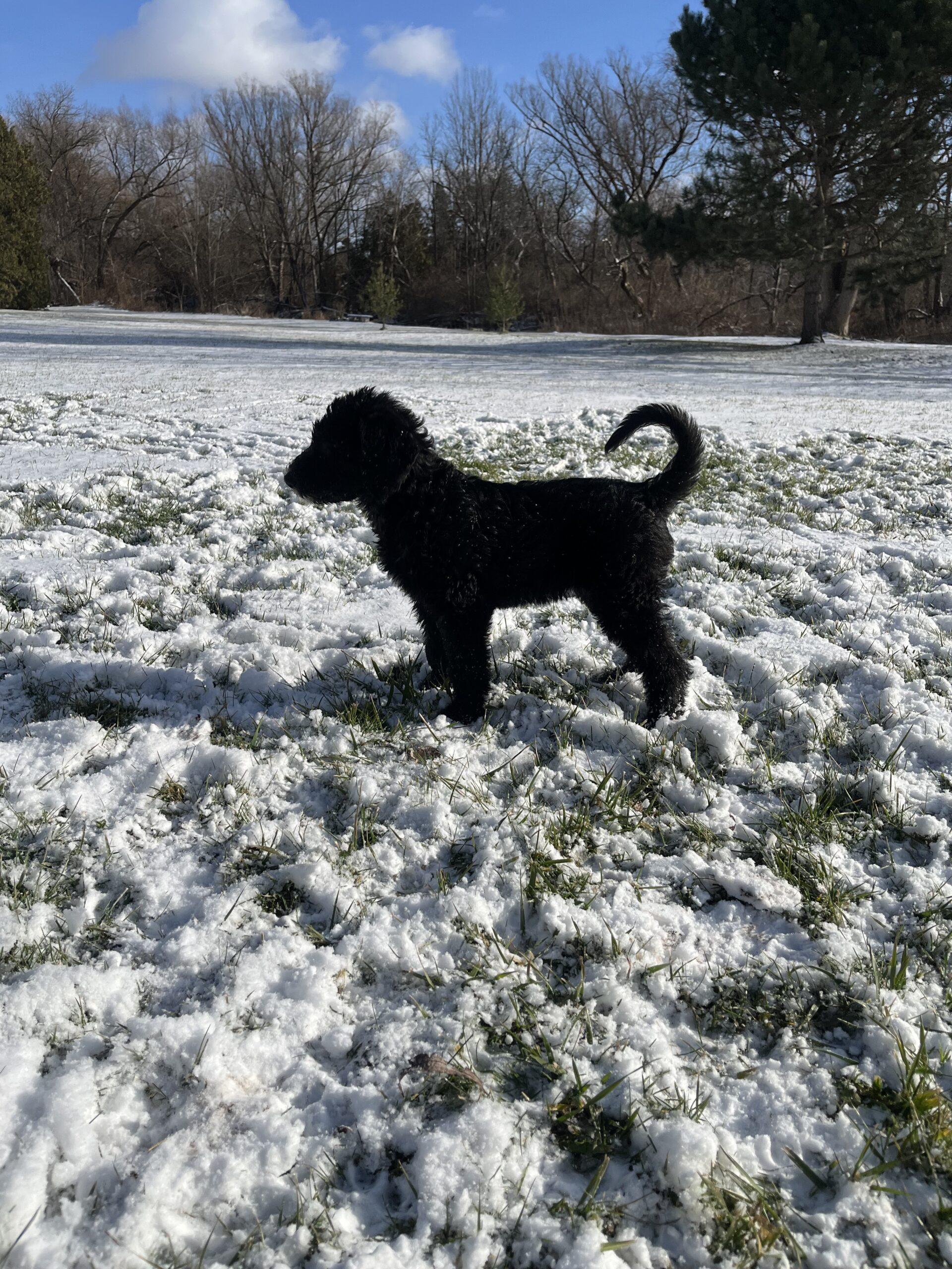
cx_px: 476
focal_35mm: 26
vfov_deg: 67.3
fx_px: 953
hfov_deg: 53.1
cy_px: 634
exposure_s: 1/7874
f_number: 1.6
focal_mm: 5.1
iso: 50
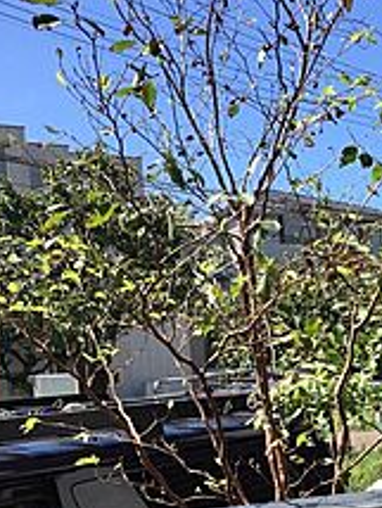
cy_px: 392
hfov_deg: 21.9
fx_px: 954
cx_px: 370
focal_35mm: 65
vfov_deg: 29.2
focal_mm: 4.15
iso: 32
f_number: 2.2
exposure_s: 1/1276
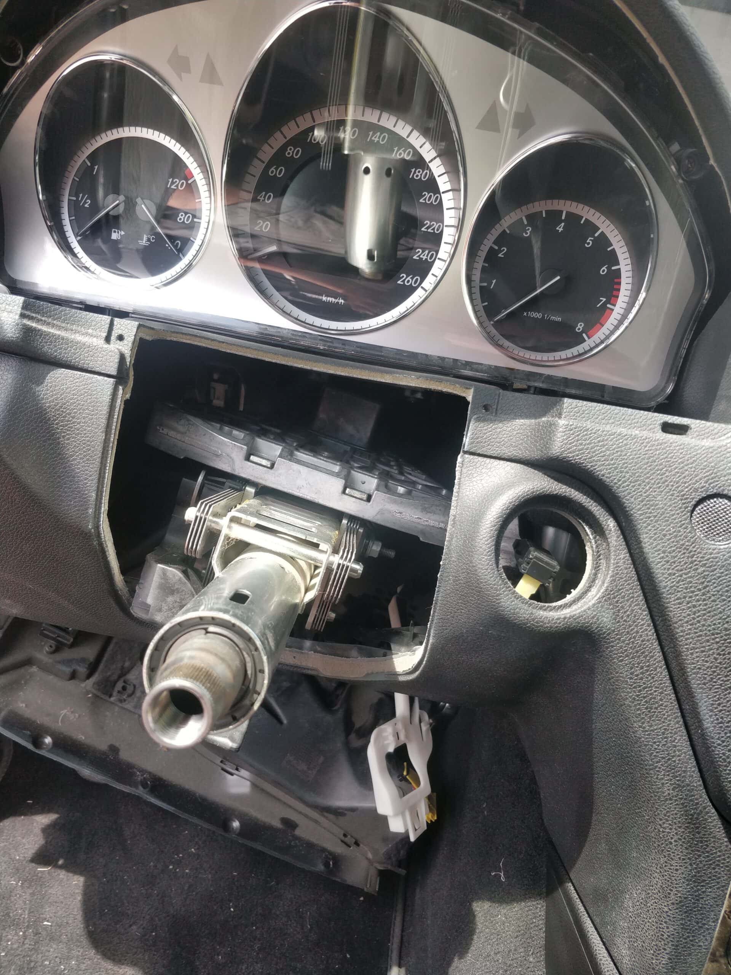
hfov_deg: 56.8
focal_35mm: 24
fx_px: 676
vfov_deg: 71.6
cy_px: 488
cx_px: 366
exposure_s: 1/158
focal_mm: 4.1
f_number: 1.7
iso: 125
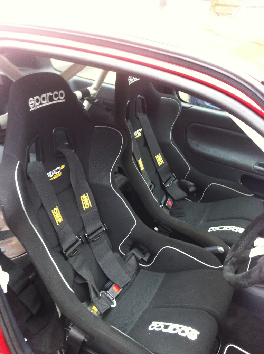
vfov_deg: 52.7
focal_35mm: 35
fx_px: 357
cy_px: 177
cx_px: 132
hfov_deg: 40.6
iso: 200
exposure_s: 1/15
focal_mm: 3.9
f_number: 2.8
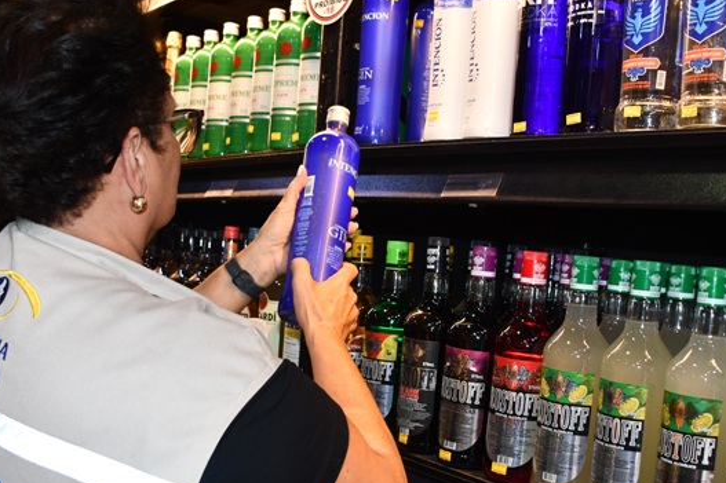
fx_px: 827
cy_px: 273
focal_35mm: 41
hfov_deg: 47.3
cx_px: 315
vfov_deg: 32.6
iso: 1000
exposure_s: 1/60
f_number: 3.5
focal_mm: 18
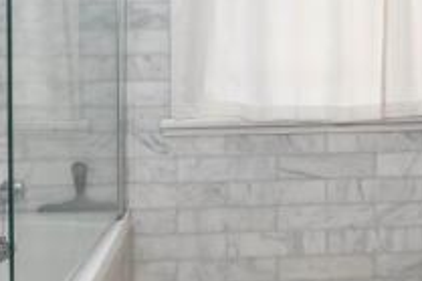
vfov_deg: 27.8
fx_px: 550
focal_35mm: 47
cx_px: 255
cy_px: 43
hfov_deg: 41.7
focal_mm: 10
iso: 400
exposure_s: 1/50
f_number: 5.6
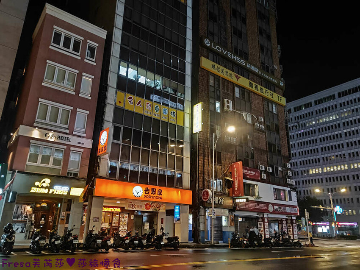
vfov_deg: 58.9
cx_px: 180
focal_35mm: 23
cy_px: 135
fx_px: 239
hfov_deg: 73.9
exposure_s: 1
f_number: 1.7
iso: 846
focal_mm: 3.97
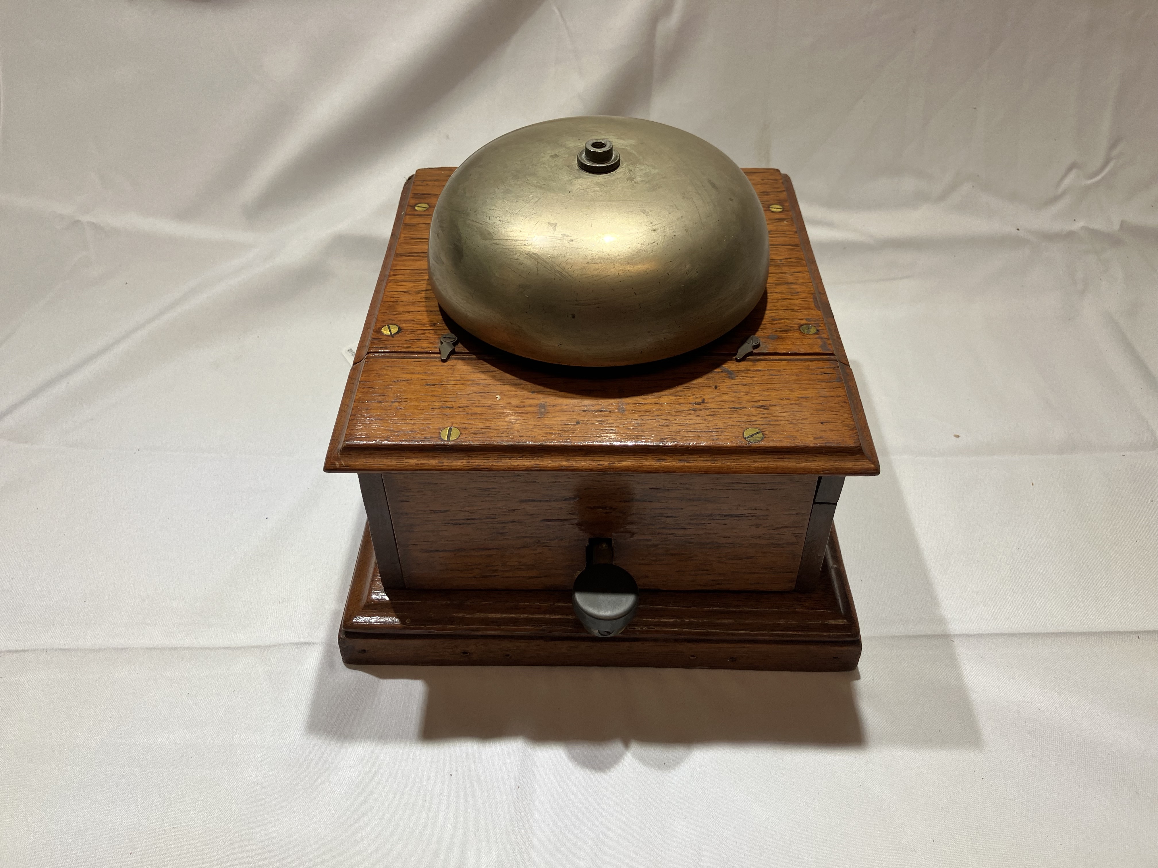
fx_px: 937
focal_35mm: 28
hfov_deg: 63.4
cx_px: 579
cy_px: 434
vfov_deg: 49.7
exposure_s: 1/120
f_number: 1.8
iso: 20
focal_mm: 3.99
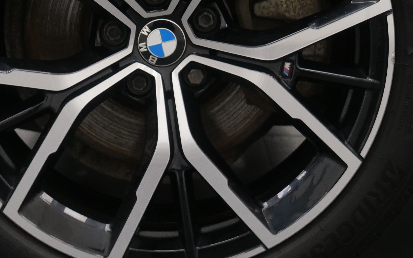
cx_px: 148
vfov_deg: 10.0
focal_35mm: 130
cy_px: 31
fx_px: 1463
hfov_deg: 16.0
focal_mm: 27
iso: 800
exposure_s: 1/250
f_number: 3.6
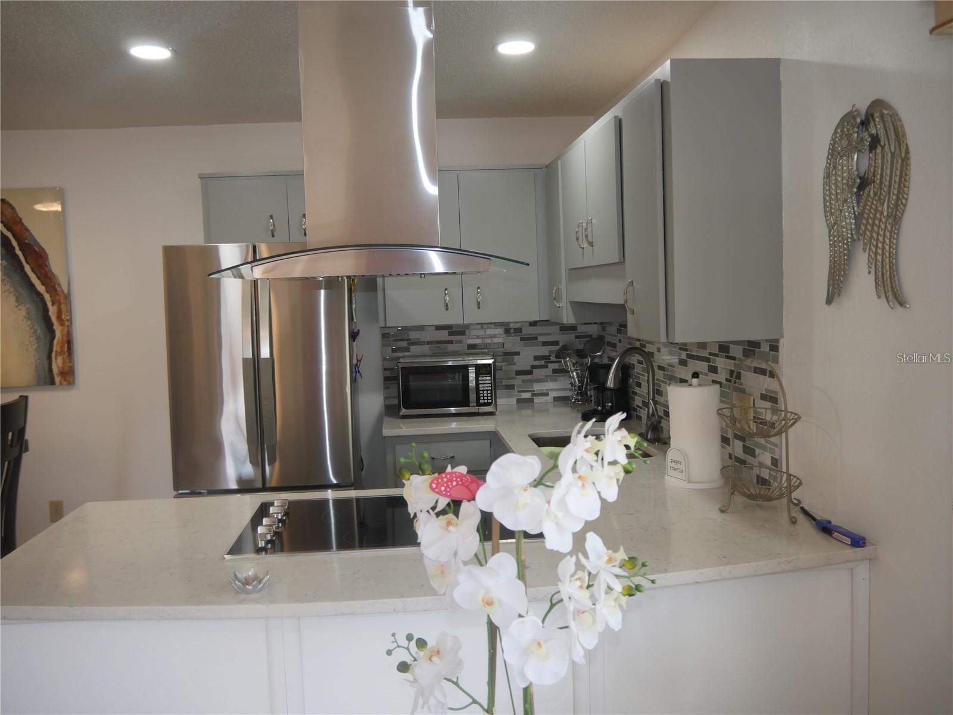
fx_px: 771
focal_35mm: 28
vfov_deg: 49.7
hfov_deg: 63.4
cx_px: 476
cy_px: 358
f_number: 3.5
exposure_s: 1/60
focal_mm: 14
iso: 320
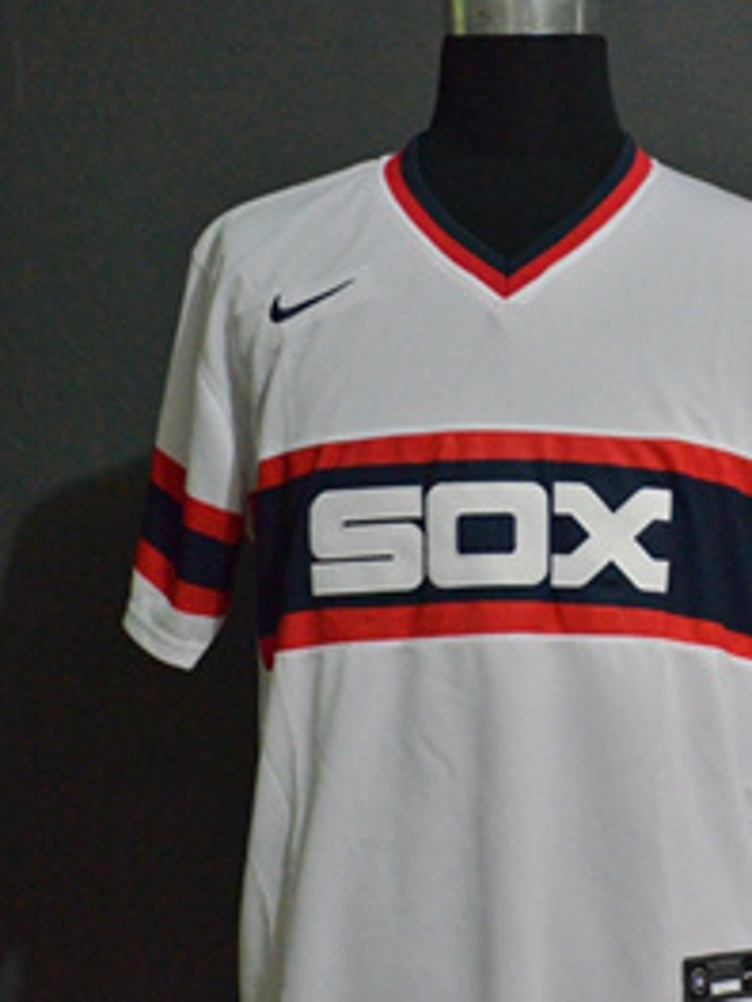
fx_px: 3157
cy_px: 579
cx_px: 801
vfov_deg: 18.0
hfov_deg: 13.3
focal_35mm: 109
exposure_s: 1/80
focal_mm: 40
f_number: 4.5
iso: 4000
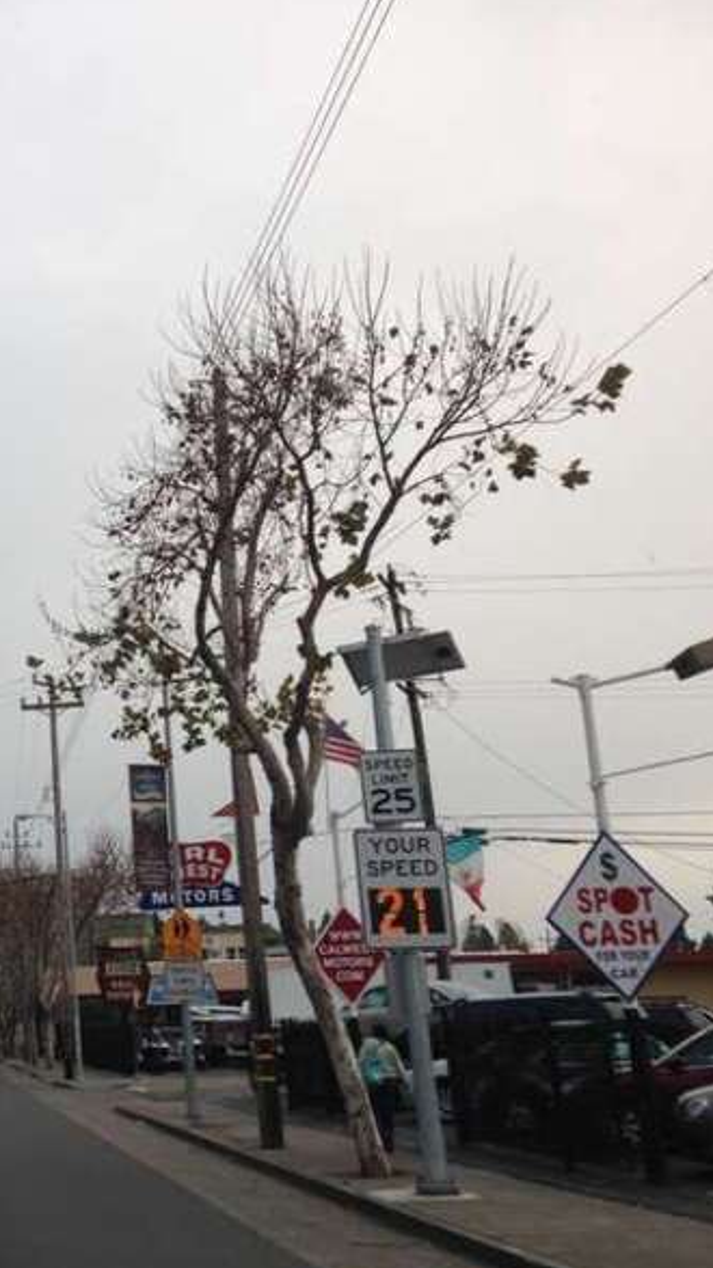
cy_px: 635
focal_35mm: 49
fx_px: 1648
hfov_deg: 23.4
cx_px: -2
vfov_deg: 42.1
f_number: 2.4
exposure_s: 1/270
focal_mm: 4.12
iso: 50
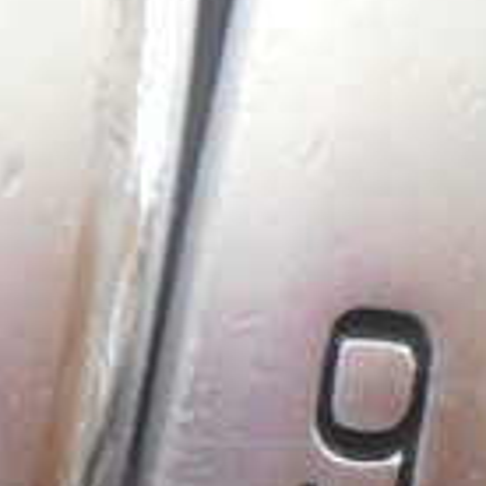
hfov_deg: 10.4
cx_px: -356
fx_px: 2541
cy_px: 532
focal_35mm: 160
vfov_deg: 10.8
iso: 250
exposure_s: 1/30
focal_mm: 4.5
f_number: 3.7
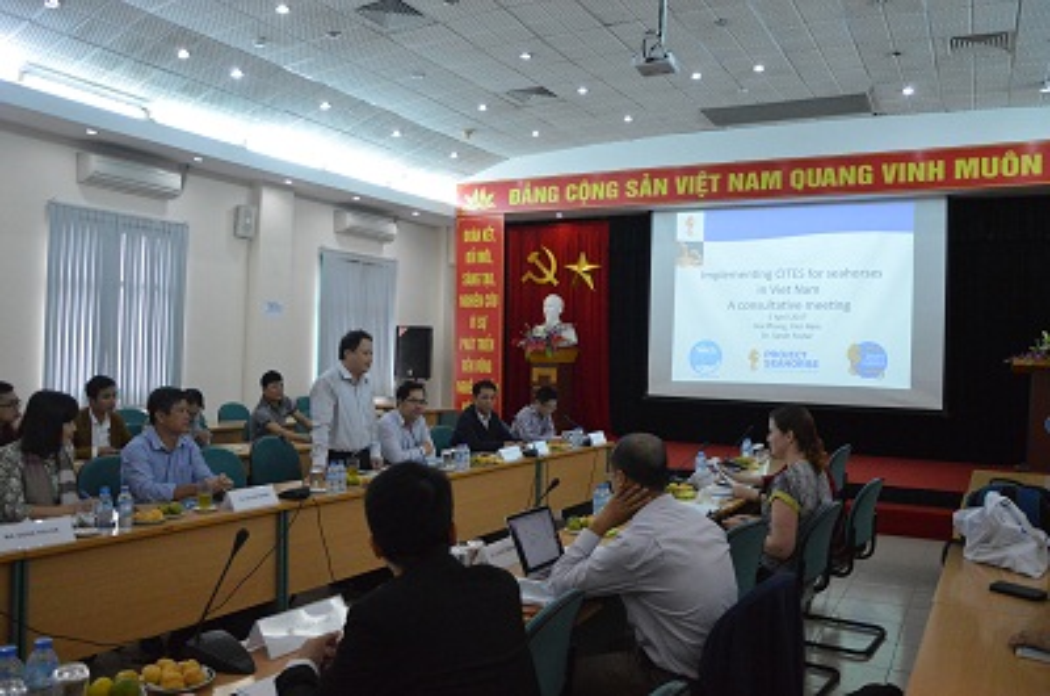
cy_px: 348
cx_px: 525
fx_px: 786
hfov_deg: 67.5
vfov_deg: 47.7
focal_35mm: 27
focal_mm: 18
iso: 3200
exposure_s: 1/320
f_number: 3.5
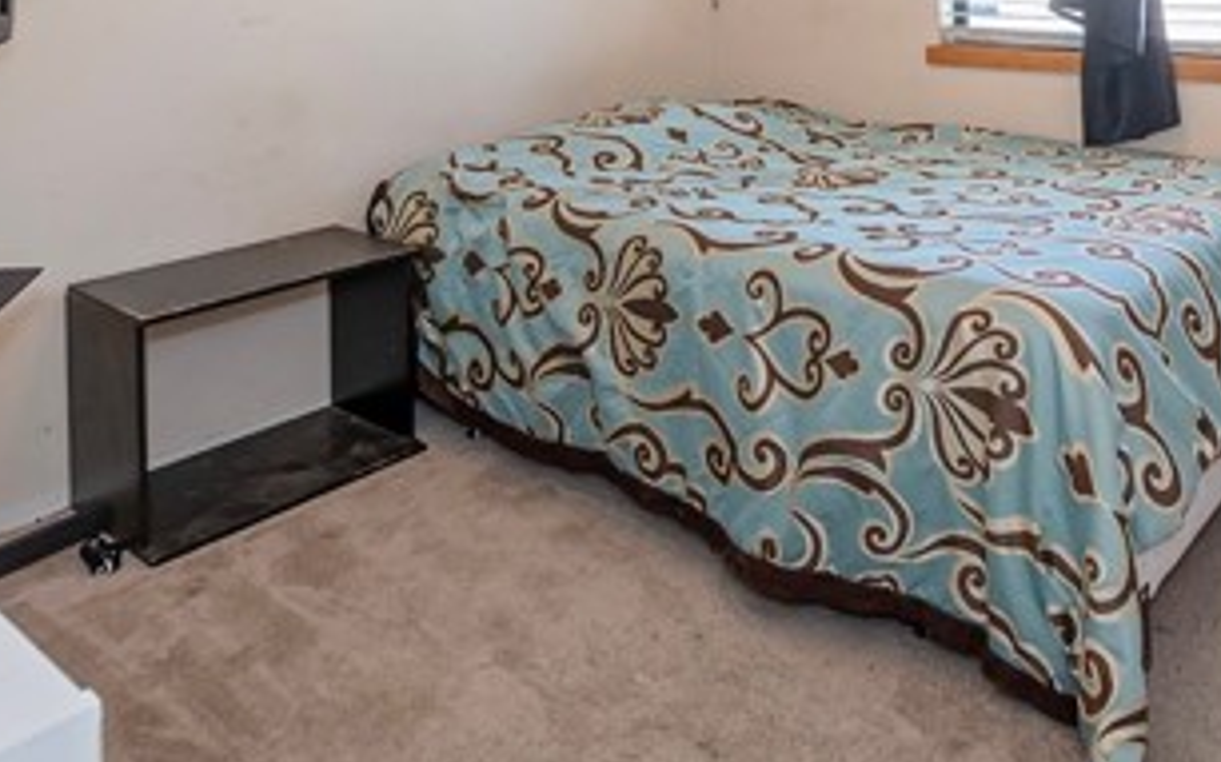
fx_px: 1064
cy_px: -62
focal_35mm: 32
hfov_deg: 58.1
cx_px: 830
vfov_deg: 34.4
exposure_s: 1/100
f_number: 5.6
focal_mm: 10
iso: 400
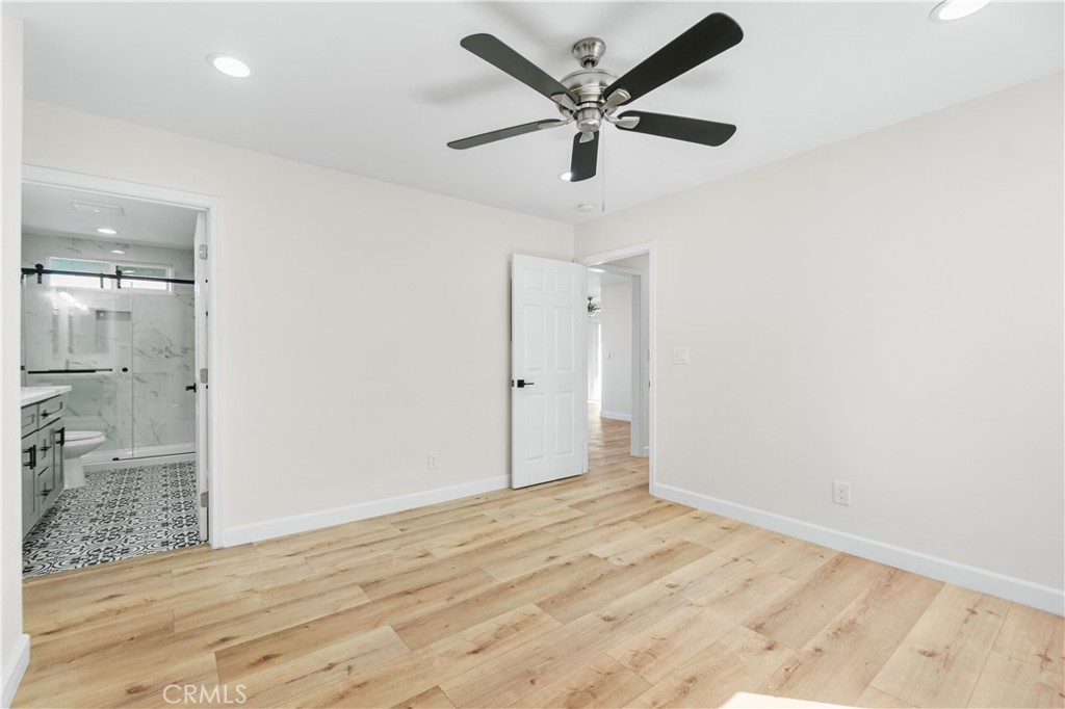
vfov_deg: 77.3
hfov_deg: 100.4
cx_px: 532
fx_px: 444
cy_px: 354
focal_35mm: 15
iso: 100
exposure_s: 1/10
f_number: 7.1
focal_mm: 10
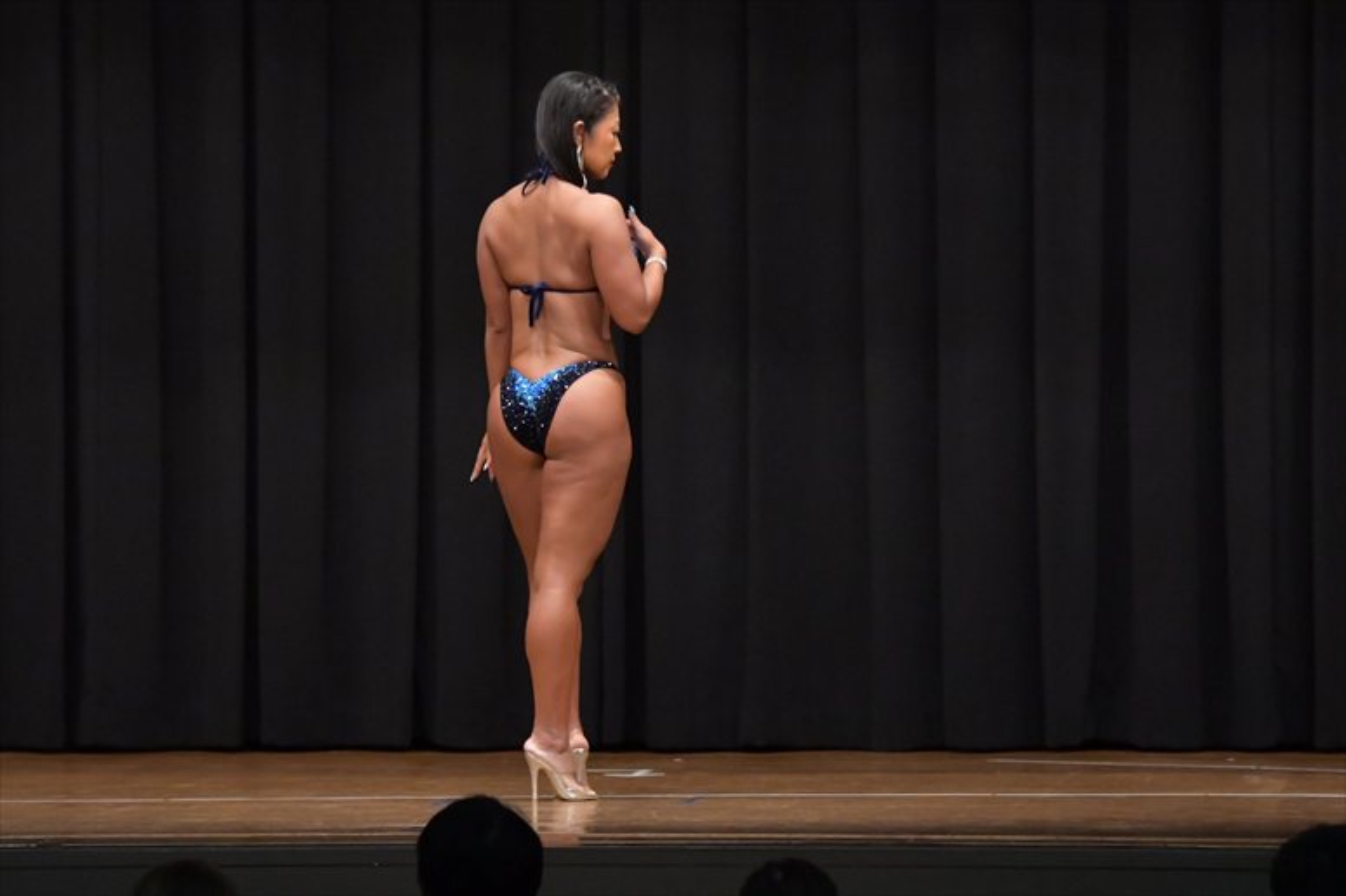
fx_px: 7549
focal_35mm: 202
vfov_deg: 6.8
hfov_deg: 10.2
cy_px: 448
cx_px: 673
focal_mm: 135
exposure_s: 1/400
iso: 6400
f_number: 5.6
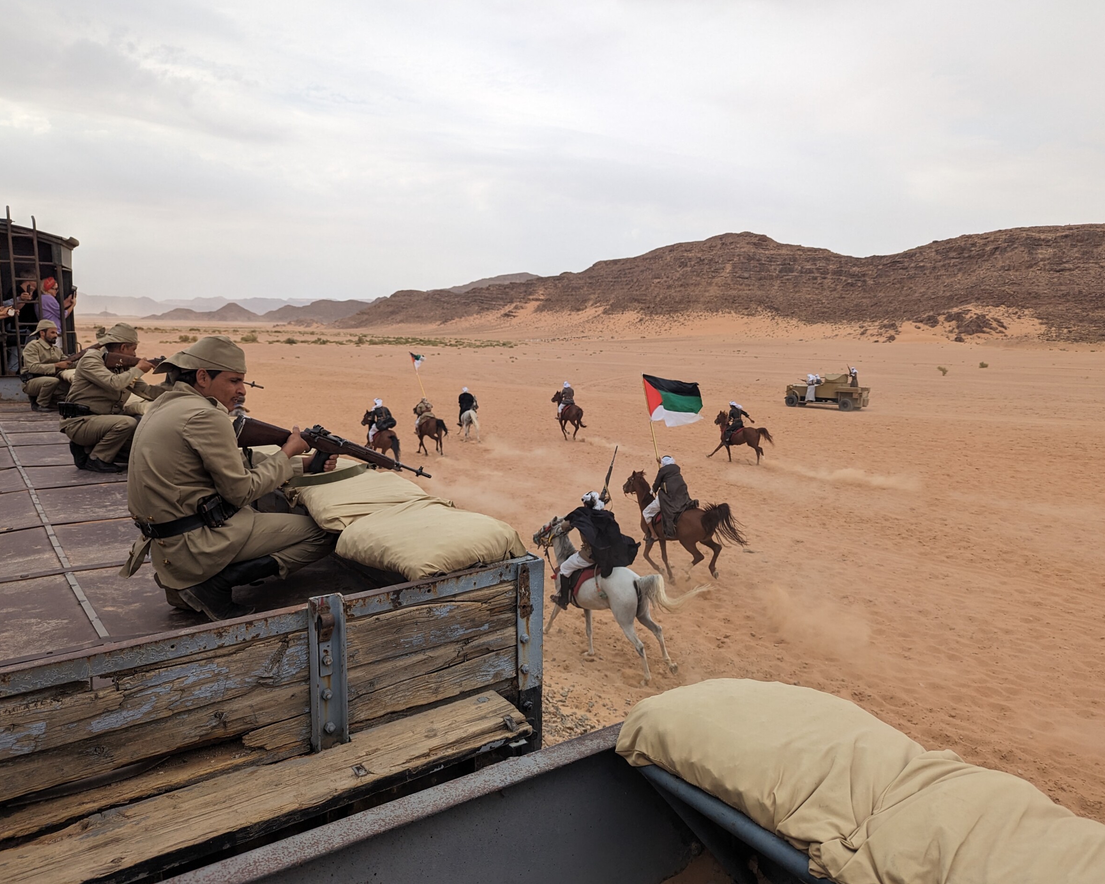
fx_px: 818
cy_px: 442
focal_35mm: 25
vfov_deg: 56.8
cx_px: 580
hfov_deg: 68.1
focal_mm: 6.81
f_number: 1.85
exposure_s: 1/1244
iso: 48
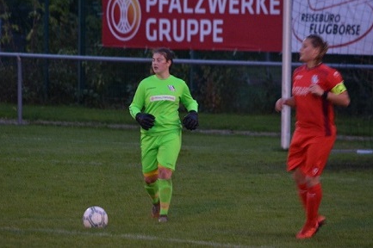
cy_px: 116
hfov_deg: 5.8
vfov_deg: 3.9
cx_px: 178
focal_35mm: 353
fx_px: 3655
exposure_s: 1/60
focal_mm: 220
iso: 2000
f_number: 5.3
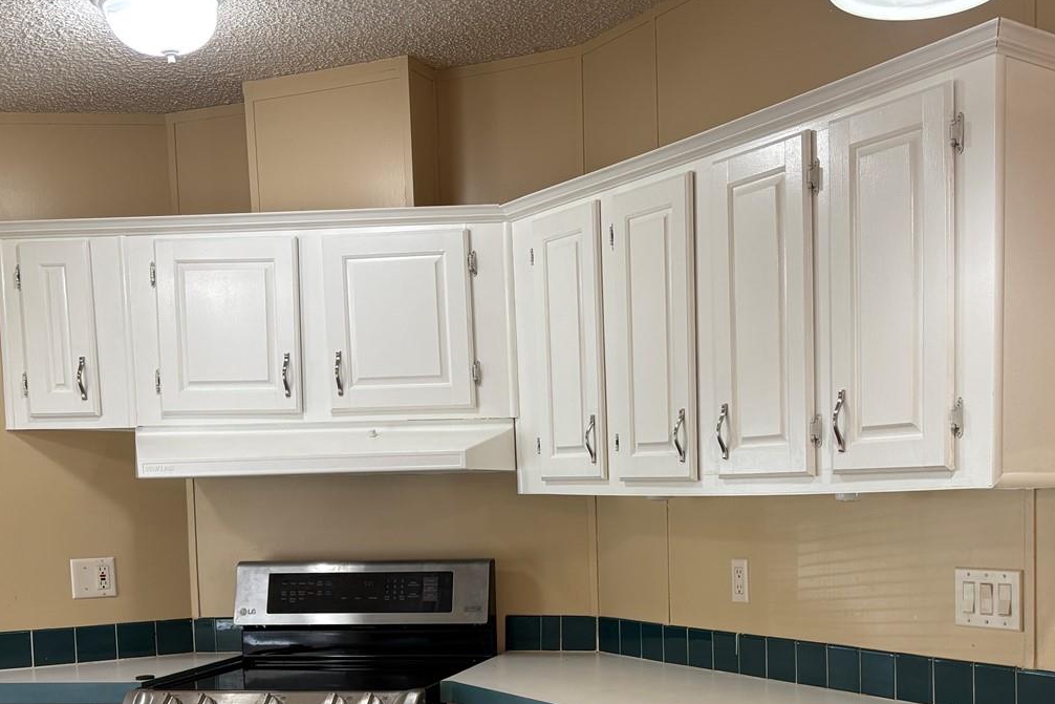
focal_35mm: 43
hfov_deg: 44.6
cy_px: 575
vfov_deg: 30.4
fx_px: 1260
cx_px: 718
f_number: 1.6
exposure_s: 1/120
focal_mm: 5.96
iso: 100
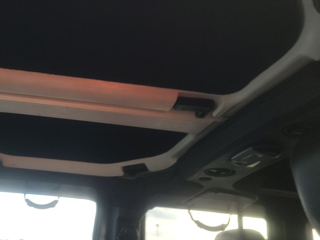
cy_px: 110
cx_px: 88
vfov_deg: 38.6
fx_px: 342
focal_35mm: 37
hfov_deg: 48.6
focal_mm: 6.7
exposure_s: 1/59
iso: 59
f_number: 1.8
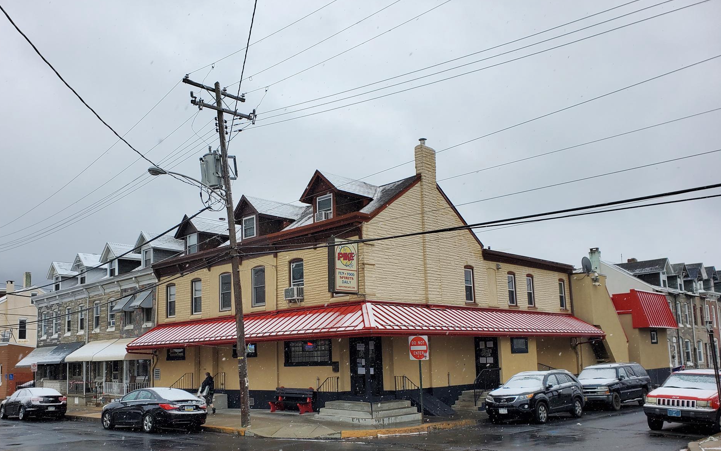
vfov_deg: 41.4
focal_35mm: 30
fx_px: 590
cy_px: 290
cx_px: 345
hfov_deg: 62.9
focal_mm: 4.3
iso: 50
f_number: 2.4
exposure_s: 1/374
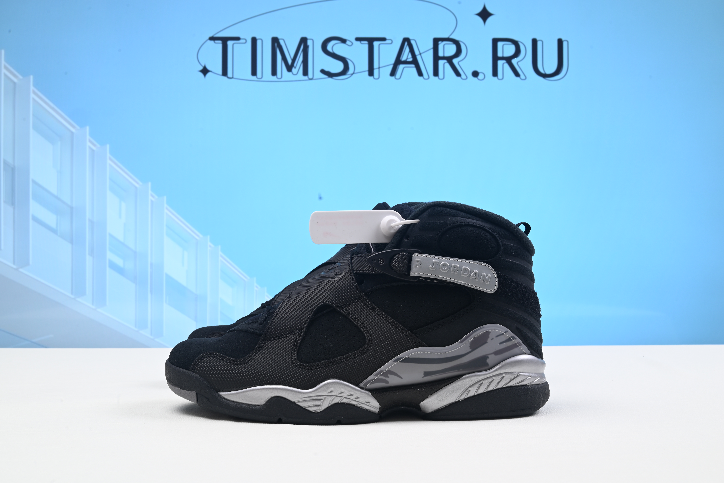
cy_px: 242
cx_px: 362
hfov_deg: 49.5
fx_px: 785
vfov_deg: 34.2
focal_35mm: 39
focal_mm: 39
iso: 100
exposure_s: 1/2
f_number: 16
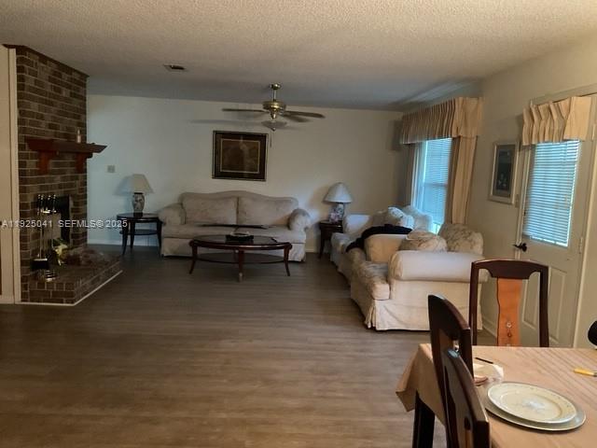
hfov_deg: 61.7
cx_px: 298
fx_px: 500
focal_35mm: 29
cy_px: 224
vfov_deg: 48.2
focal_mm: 3
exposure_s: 1/24
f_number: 1.8
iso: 500
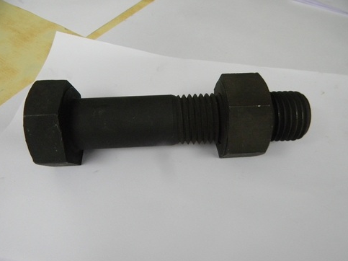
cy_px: 134
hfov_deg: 61.7
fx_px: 291
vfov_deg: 48.2
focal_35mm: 29
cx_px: 174
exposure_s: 1/25.8
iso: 400
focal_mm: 5
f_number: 3.5
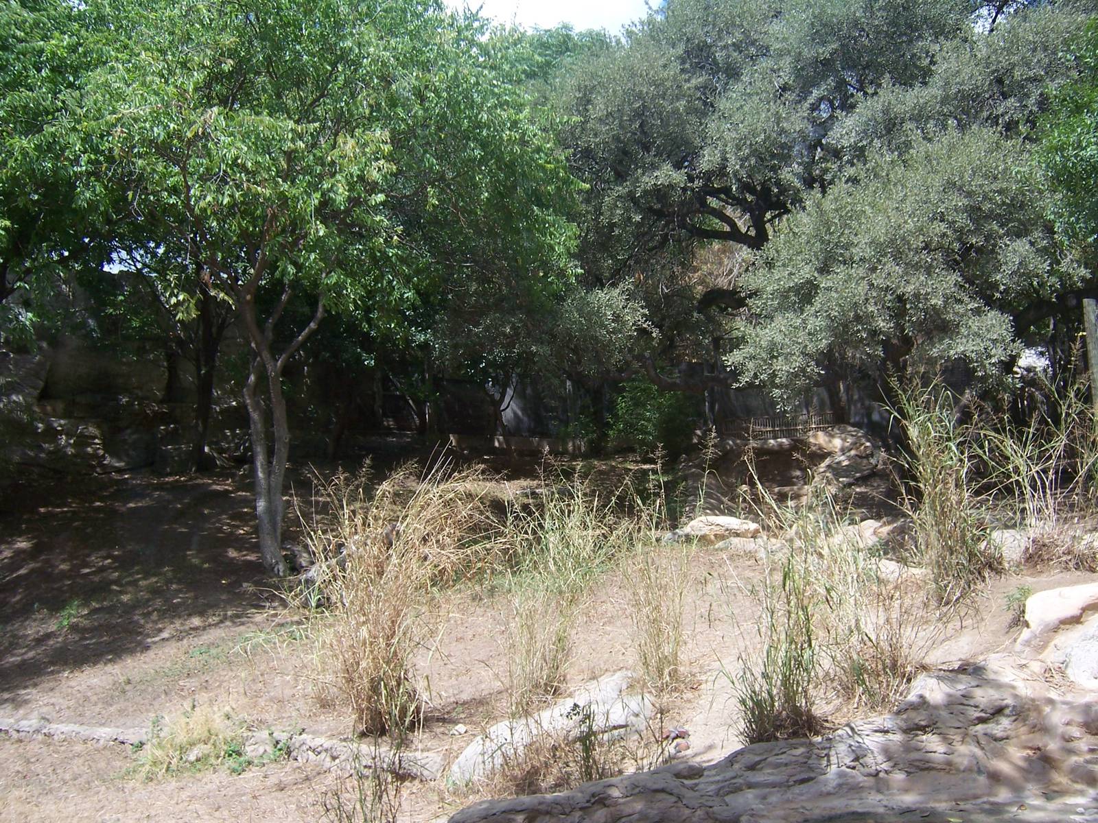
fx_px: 1047
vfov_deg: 42.9
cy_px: 412
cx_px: 549
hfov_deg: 55.4
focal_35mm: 33
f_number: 3.4
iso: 80
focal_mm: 5.5
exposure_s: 1/500
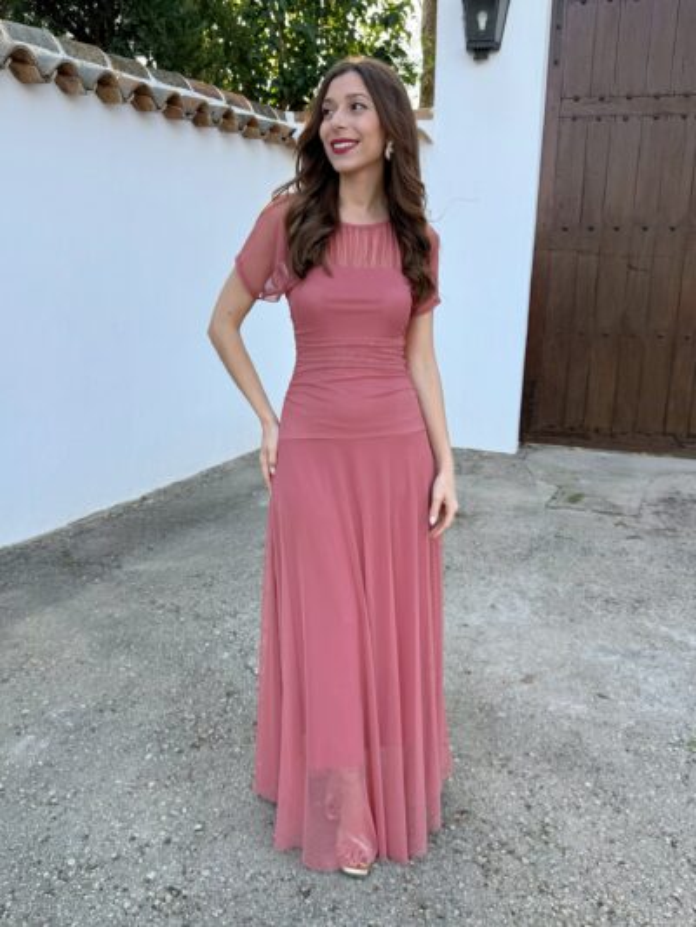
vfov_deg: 71.6
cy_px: 464
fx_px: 643
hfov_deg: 56.8
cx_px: 348
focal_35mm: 24
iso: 80
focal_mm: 6.76
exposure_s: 1/632
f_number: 1.78
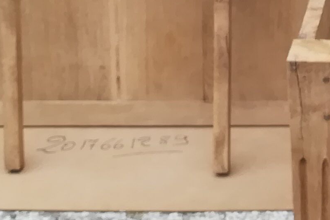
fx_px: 1228
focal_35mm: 134
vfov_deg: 10.0
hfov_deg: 14.5
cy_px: -64
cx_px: 453
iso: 50
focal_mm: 3.83
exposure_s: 1/176
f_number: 2.2
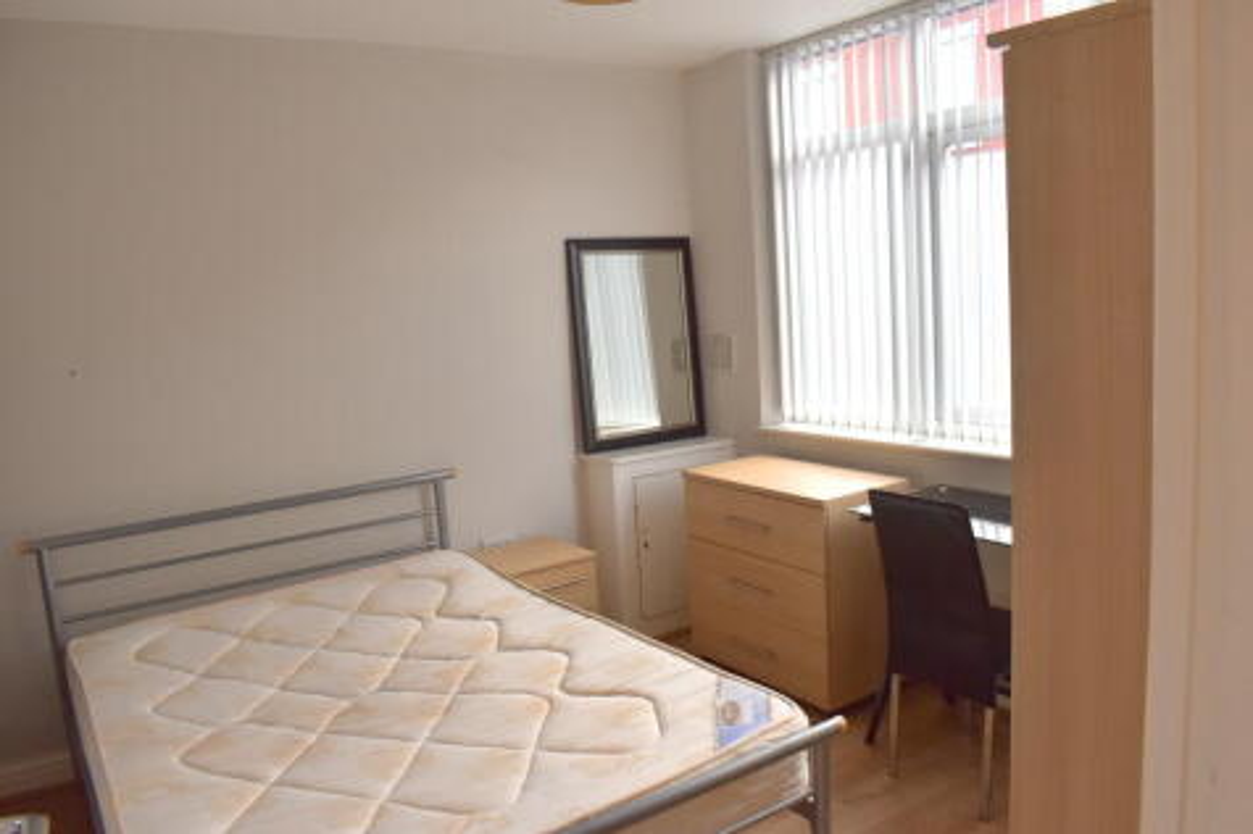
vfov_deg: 47.9
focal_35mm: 27
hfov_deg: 67.4
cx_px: 626
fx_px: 939
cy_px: 417
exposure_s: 1/160
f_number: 6.3
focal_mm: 18
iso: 400
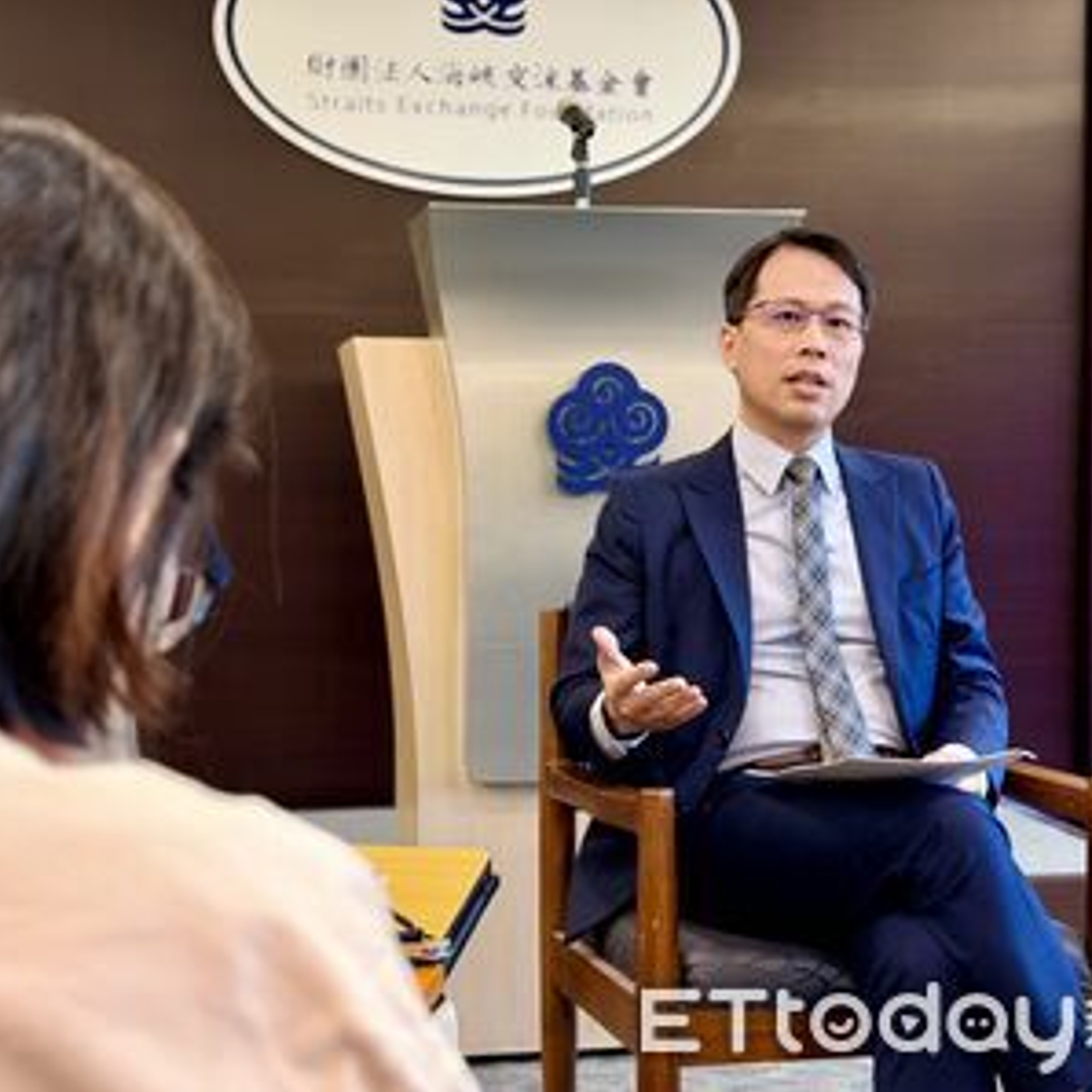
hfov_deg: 30.0
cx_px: 575
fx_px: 2034
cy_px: 546
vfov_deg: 30.0
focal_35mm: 57
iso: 200
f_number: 1.78
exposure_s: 1/40
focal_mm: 6.76
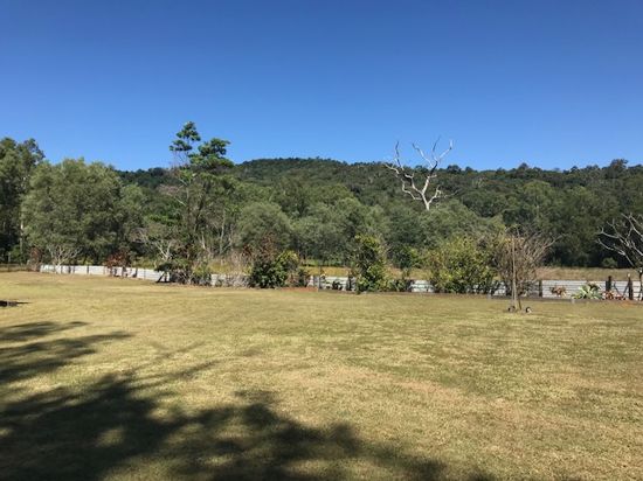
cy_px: 240
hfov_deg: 63.5
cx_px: 322
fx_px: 520
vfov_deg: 49.7
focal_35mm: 28
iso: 20
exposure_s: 1/1880
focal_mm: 3.99
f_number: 1.8
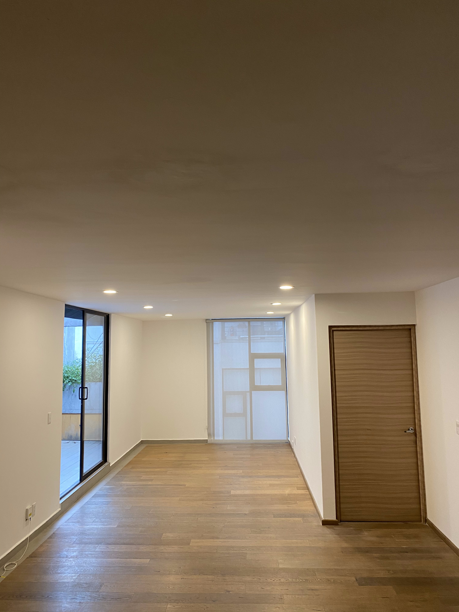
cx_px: 230
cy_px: 306
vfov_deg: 67.3
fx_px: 460
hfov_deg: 53.1
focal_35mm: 26
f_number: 1.8
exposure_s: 1/60
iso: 160
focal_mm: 4.25
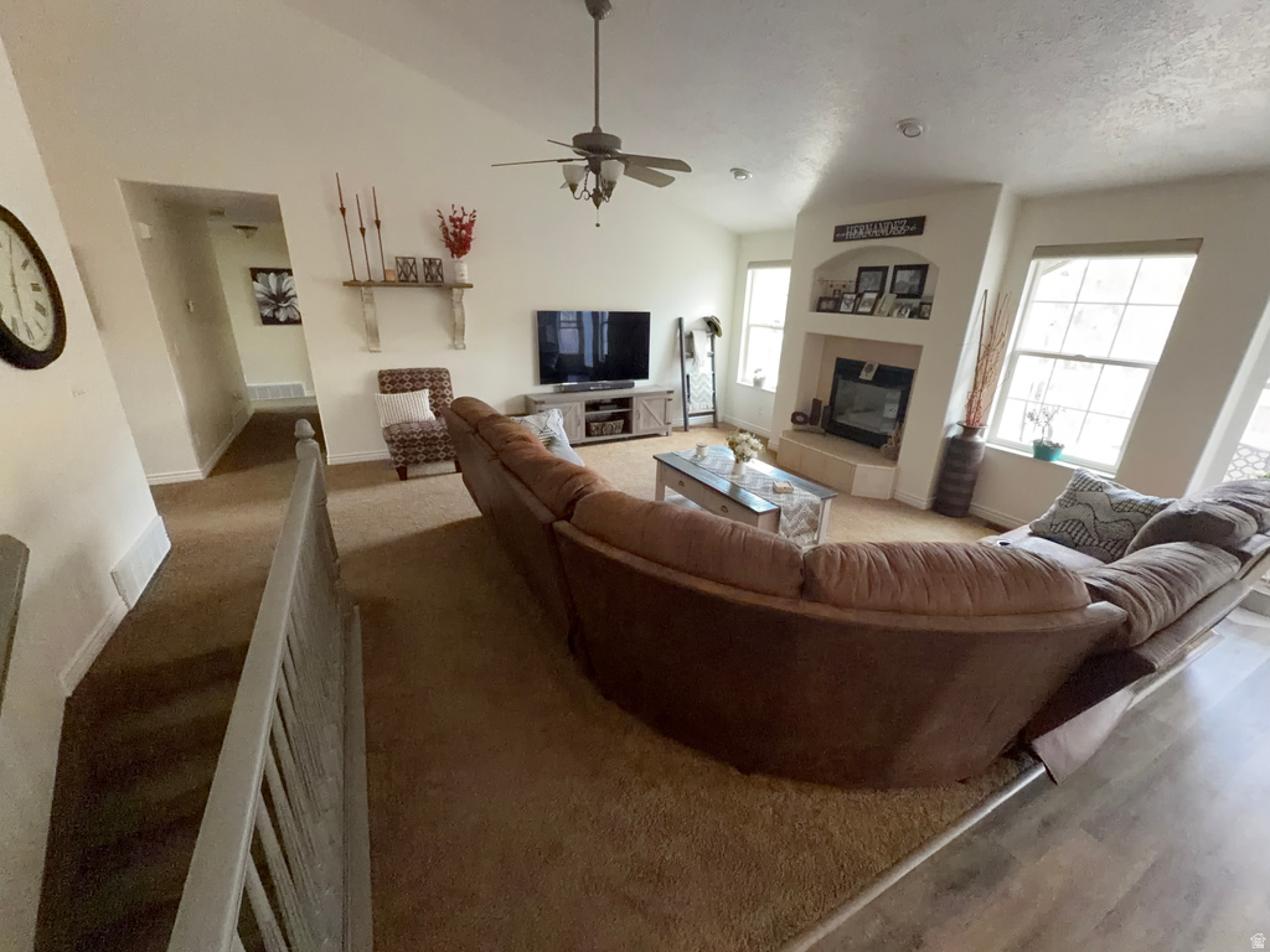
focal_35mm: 14
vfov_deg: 85.7
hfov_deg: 102.1
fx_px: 514
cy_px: 476
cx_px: 635
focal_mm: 2.22
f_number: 2.2
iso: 640
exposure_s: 1/100
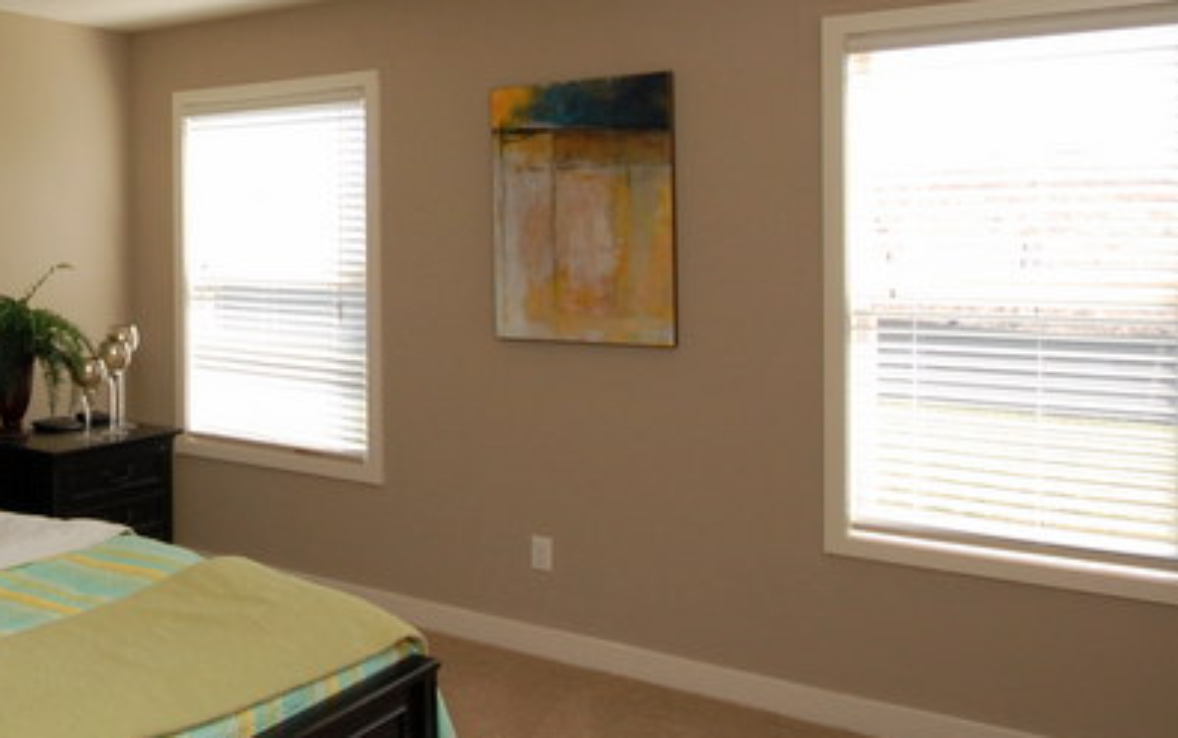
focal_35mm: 37
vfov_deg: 34.1
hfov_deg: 45.0
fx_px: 1189
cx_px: 9
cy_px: 241
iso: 400
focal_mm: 12
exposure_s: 1/125
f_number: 5.6
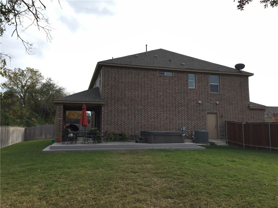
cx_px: 139
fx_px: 233
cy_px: 104
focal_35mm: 29
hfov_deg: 61.7
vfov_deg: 48.2
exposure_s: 1/732
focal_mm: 4.15
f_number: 2.2
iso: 32
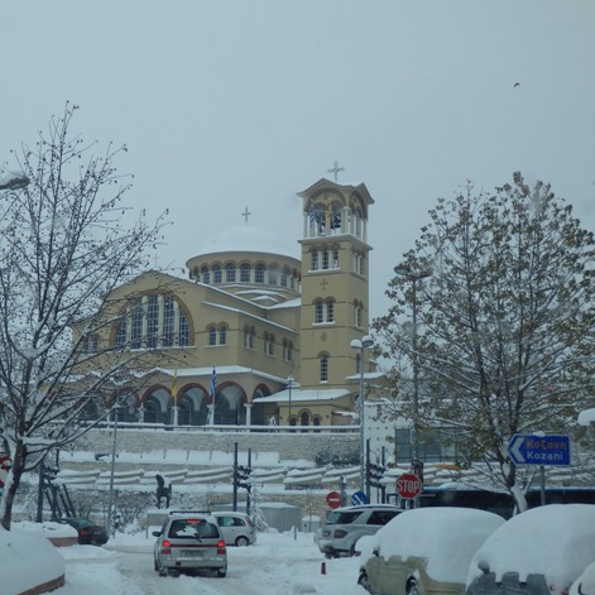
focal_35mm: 54
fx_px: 1050
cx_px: 202
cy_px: 294
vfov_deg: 31.6
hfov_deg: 31.4
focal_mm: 8
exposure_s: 1/200
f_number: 10.8
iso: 160
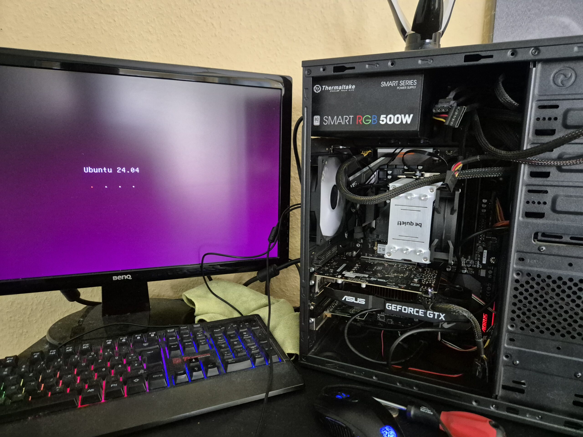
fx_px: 387
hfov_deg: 73.9
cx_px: 292
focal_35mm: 23
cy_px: 218
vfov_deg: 58.9
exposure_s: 1/100
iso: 2500
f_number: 1.8
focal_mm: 5.4
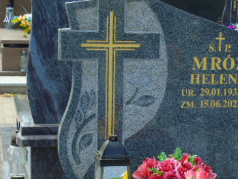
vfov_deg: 14.9
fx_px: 681
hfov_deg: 19.8
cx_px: 153
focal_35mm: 99
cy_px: 122
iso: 80
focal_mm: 9.6
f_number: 4.3
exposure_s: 1/250
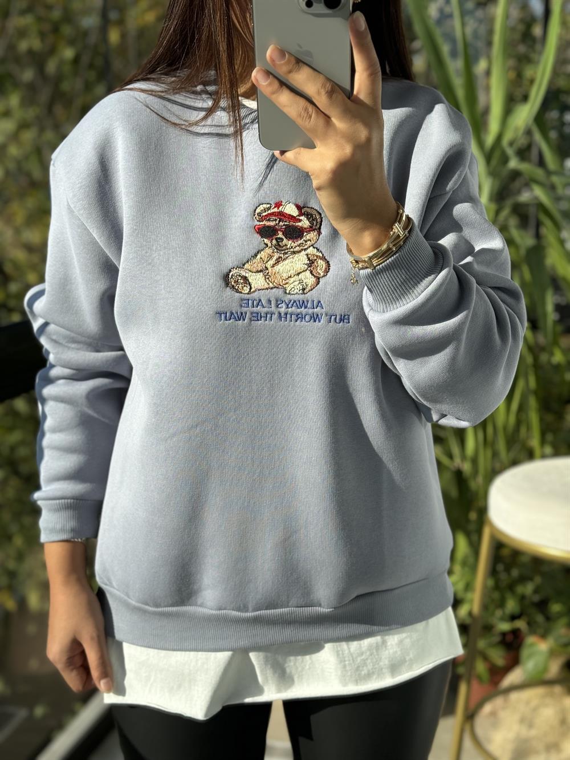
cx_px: 285
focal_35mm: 48
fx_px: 1054
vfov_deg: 39.7
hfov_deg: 30.3
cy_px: 380
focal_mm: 6.76
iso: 64
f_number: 1.78
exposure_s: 1/1133
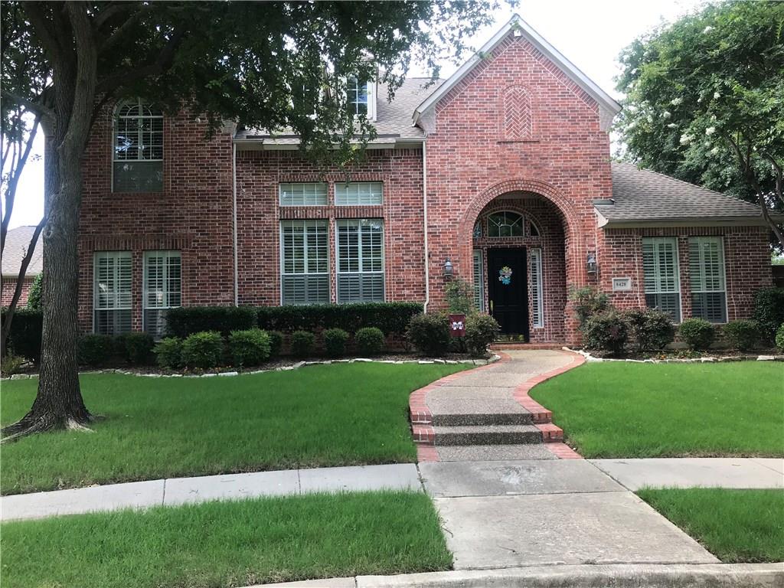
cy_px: 294
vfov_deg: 49.7
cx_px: 392
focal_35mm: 28
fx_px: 634
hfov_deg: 63.4
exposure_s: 1/337
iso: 20
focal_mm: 3.99
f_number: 1.8
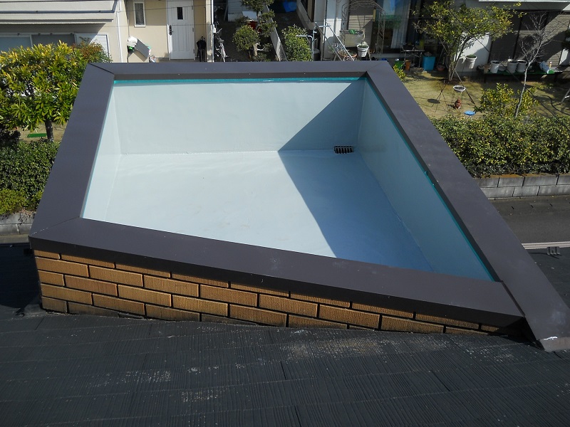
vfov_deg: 35.1
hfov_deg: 45.8
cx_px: 285
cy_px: 214
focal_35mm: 41
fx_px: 675
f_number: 5.5
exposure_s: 1/400
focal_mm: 6.72
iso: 80
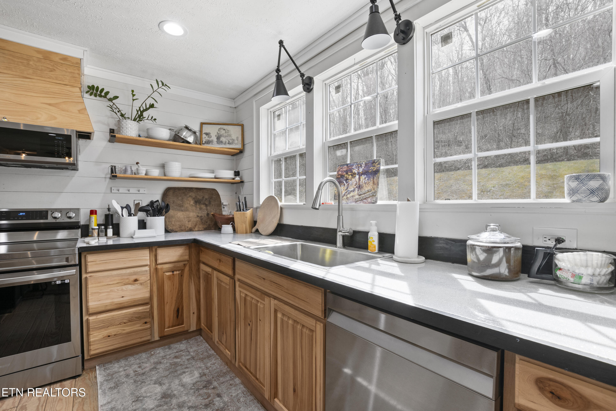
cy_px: 206
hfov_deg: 100.4
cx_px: 308
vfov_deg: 77.3
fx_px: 257
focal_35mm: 15
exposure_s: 1/6
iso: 400
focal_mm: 10
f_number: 8
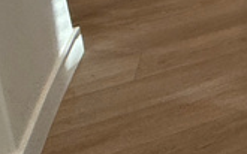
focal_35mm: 92
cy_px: -223
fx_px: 619
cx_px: 681
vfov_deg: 11.5
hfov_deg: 12.7
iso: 64
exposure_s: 1/209
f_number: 2.2
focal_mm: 2.22
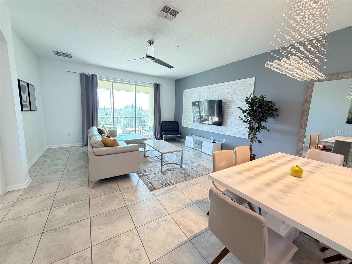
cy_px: 132
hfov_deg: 102.1
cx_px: 176
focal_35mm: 14
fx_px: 142
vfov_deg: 85.7
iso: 160
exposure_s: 1/60
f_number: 2.2
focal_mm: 2.22
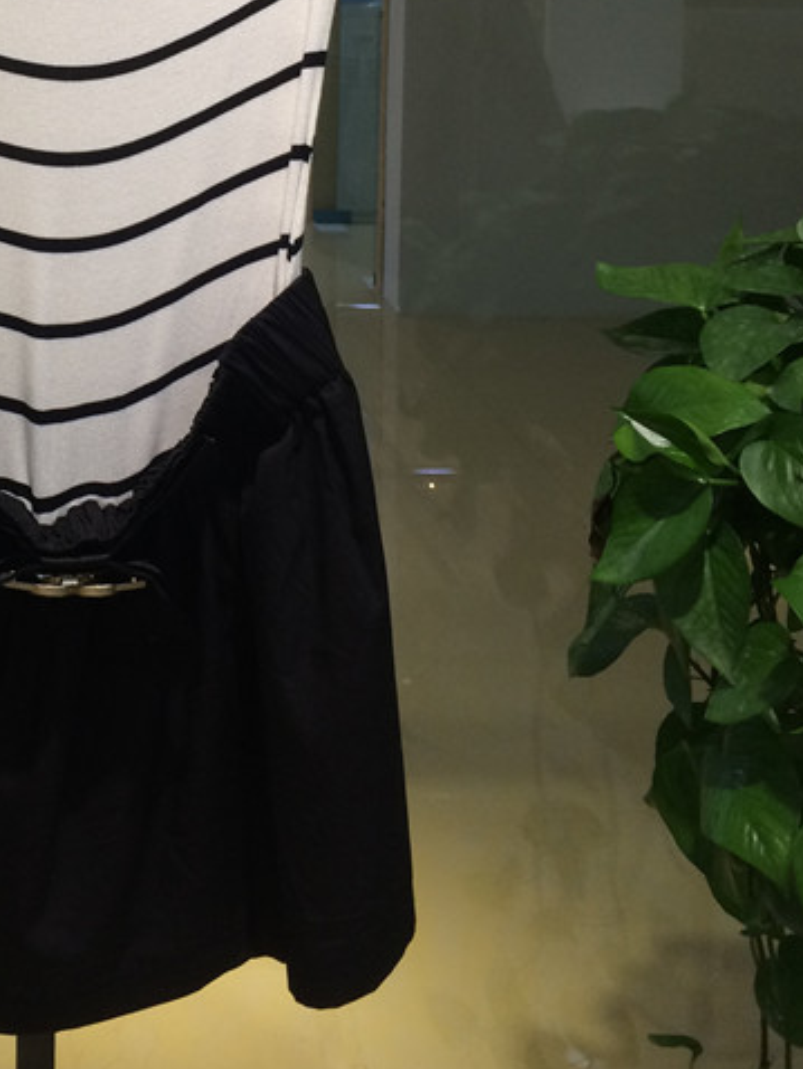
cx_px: 72
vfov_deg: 33.1
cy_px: 103
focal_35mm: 55
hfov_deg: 25.7
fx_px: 1700
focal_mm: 4.15
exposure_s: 1/40
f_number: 2.2
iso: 40
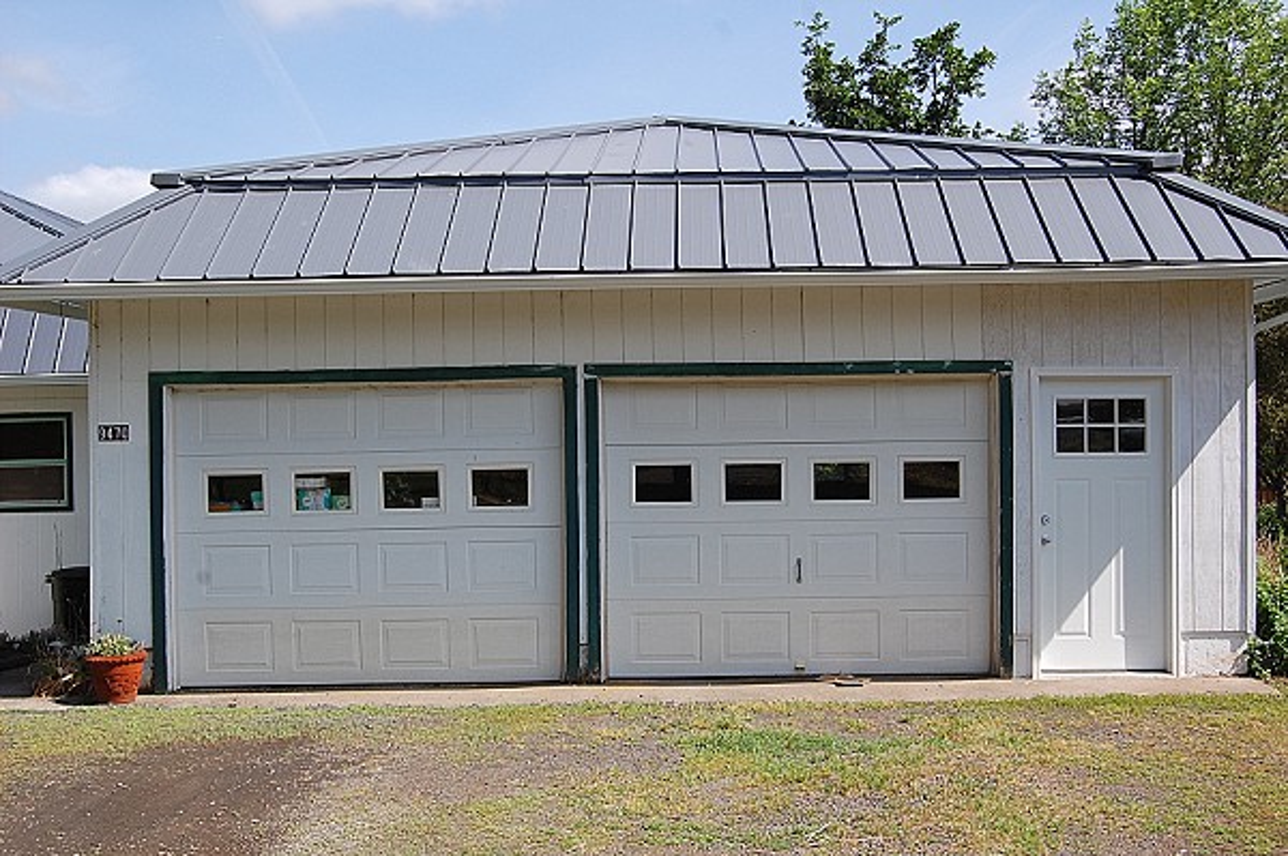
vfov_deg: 34.2
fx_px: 1394
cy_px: 428
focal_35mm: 39
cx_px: 644
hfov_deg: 49.6
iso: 200
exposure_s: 1/320
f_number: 9
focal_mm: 26
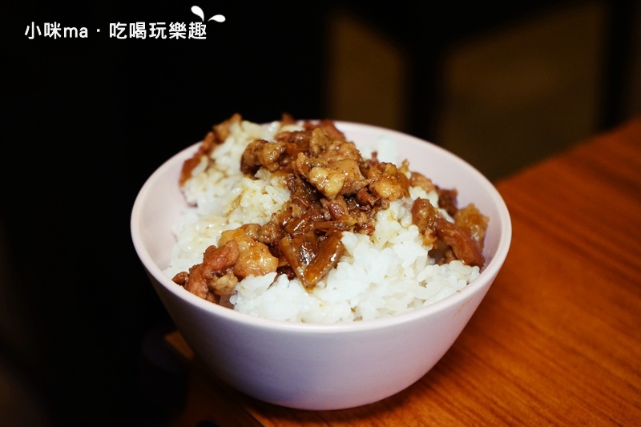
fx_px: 1086
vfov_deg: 22.3
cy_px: 214
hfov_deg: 32.9
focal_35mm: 61
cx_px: 320
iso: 3200
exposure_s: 1/80
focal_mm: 61
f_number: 5.6
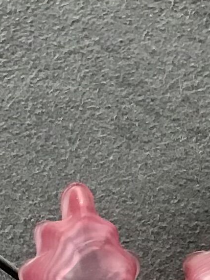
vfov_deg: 9.9
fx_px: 1432
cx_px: 287
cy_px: 659
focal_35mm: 177
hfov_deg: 8.3
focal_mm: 3.3
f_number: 2.4
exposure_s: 1/33
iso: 50
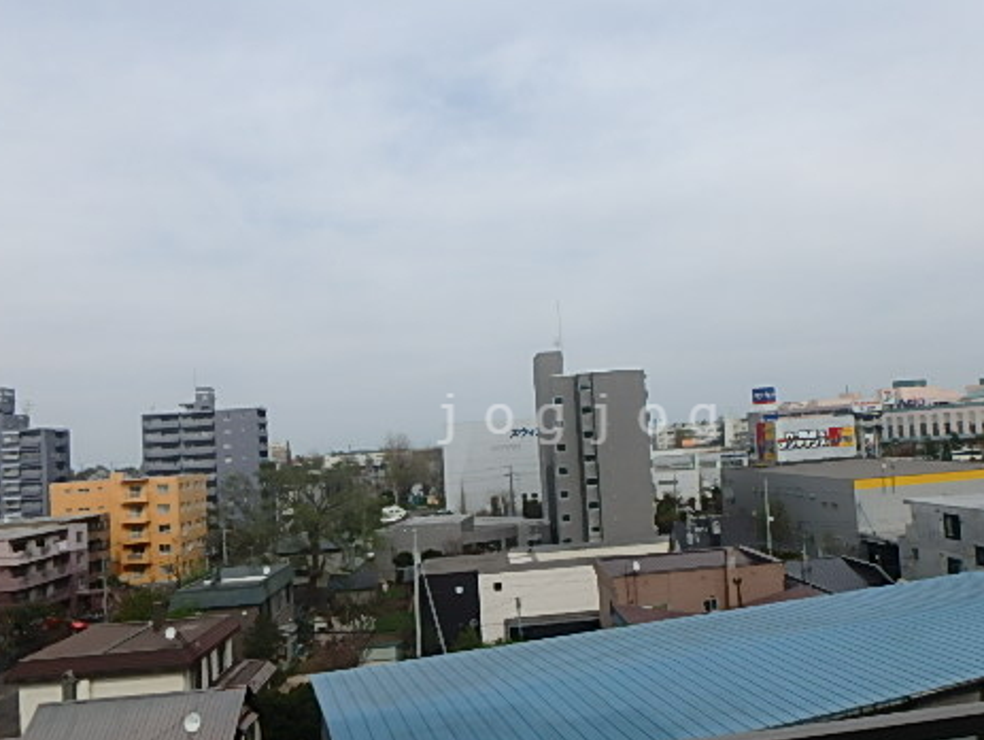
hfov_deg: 61.2
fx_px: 825
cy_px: 419
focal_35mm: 29
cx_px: 582
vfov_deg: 48.2
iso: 125
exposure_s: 1/640
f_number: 6
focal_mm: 3.7
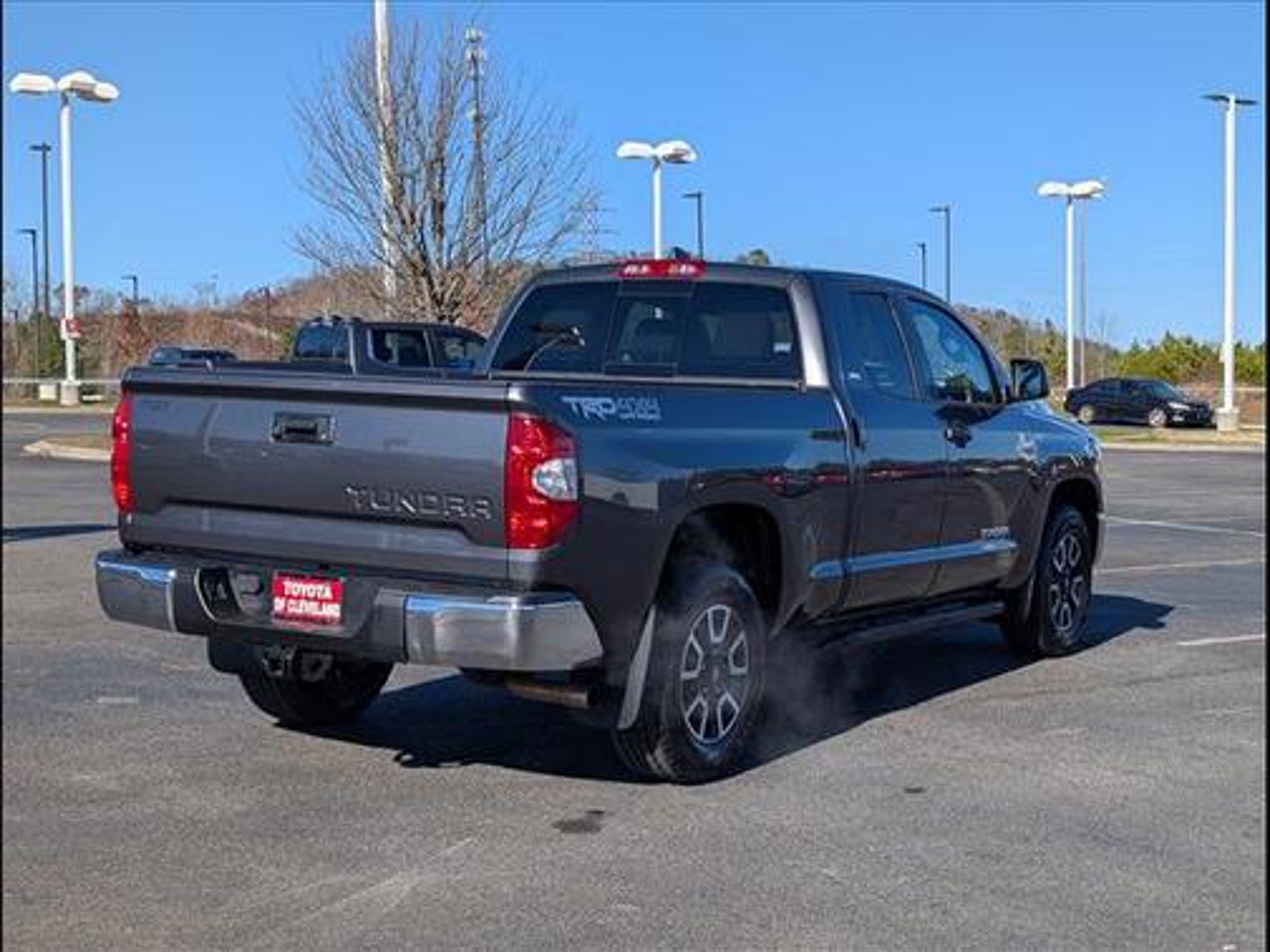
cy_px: 476
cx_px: 635
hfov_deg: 38.9
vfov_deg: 29.7
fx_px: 1798
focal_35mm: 49
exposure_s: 1/1429
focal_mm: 6.9
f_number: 1.68
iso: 20
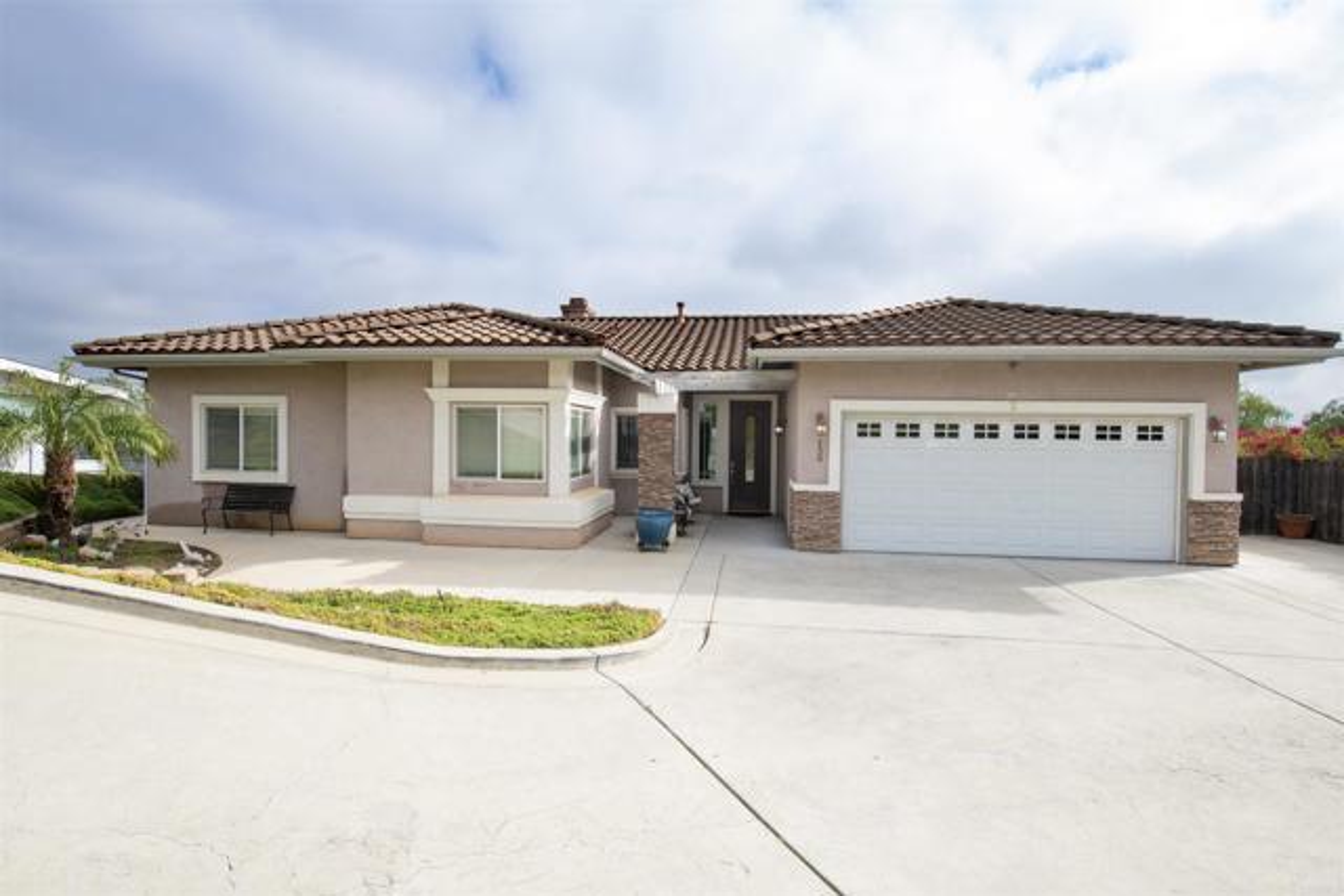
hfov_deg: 93.3
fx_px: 635
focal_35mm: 17
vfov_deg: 70.5
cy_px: 448
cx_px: 672
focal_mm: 17
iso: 160
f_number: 9
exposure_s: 1/250
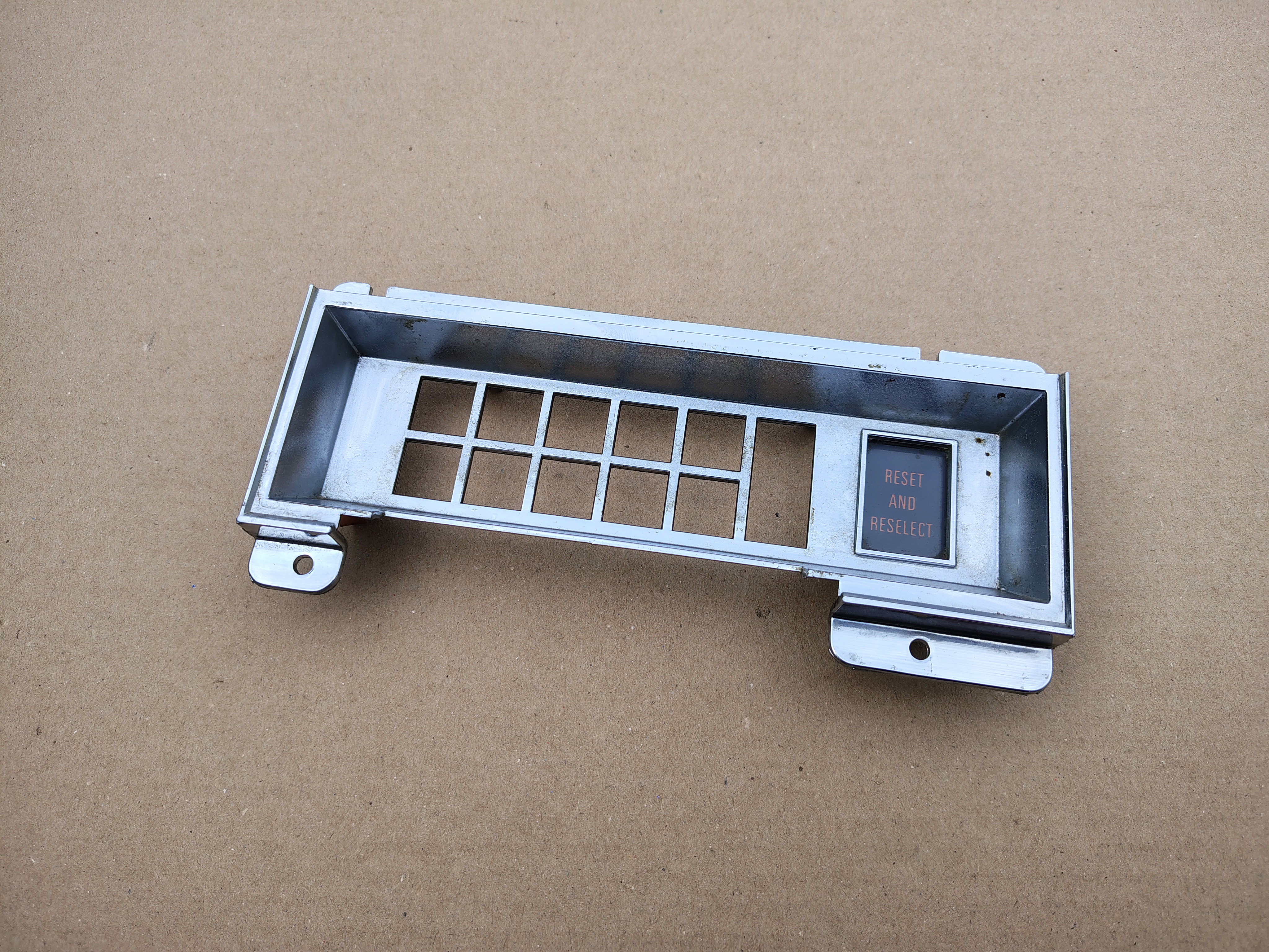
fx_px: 880
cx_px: 634
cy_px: 476
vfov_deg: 56.8
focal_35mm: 24
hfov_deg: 71.6
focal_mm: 5.56
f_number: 1.8
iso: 100
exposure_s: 1/913
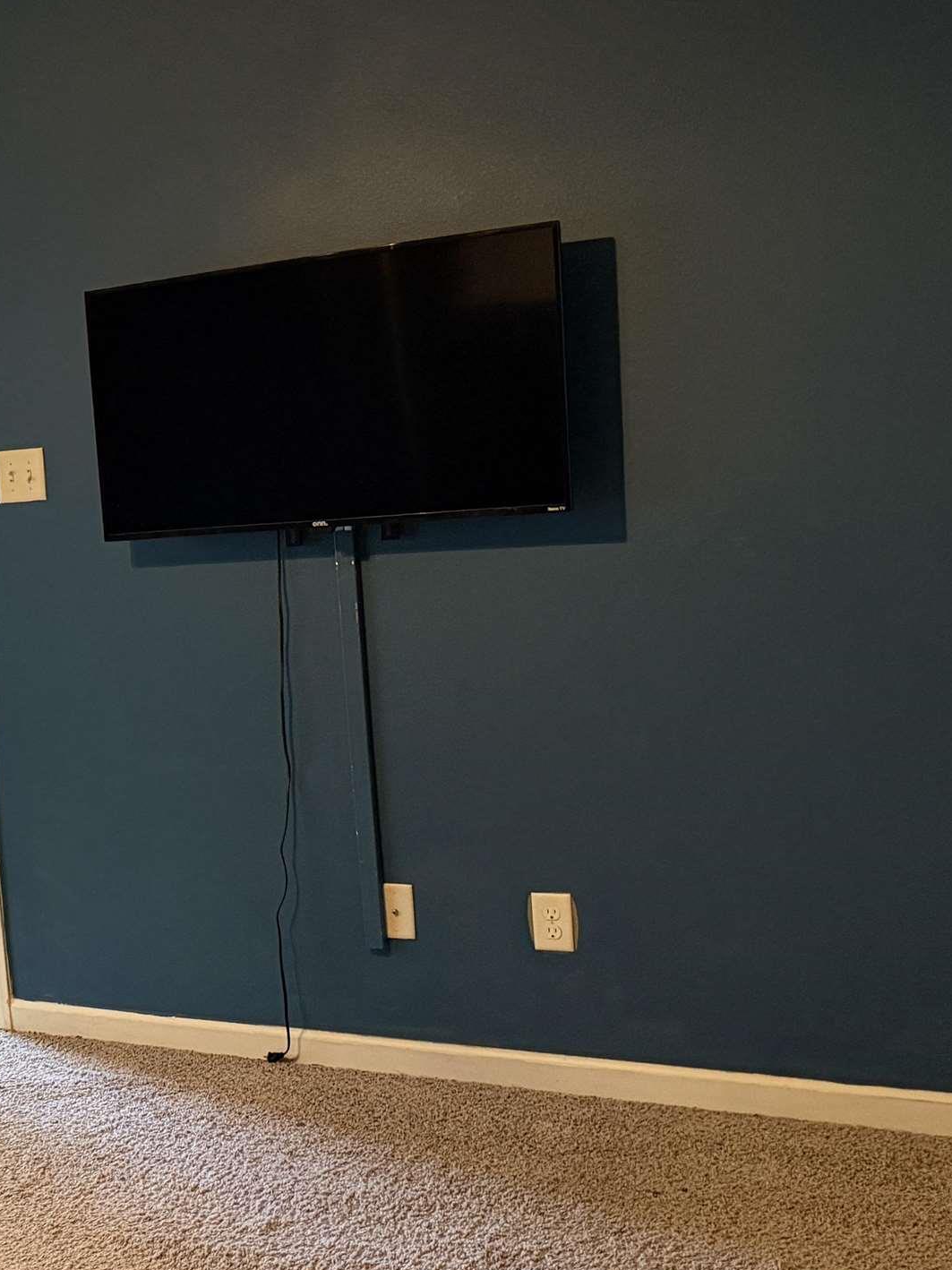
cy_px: 695
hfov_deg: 24.8
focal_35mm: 52
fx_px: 1907
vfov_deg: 36.8
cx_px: -239
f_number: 1.78
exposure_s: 1/60
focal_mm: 6.76
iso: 500
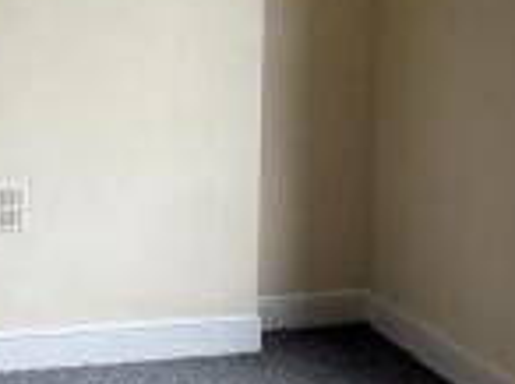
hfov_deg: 32.1
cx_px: 16
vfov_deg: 24.7
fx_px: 832
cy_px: -12
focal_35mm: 56
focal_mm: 2.22
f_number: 2.2
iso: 200
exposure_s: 1/99
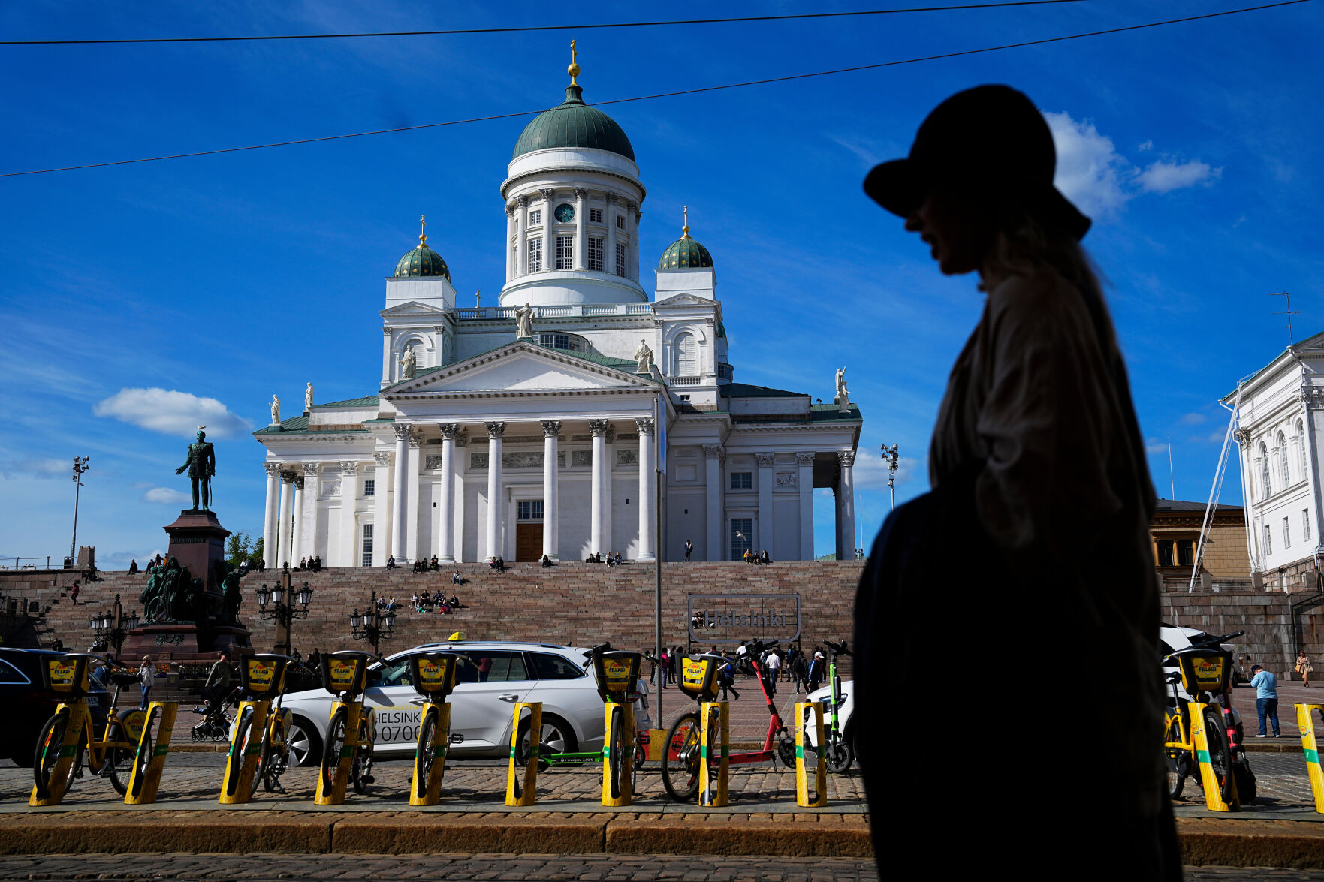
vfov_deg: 31.9
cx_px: 662
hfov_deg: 46.4
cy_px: 441
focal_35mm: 42
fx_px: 1544
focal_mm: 42
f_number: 5.6
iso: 160
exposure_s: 1/1600
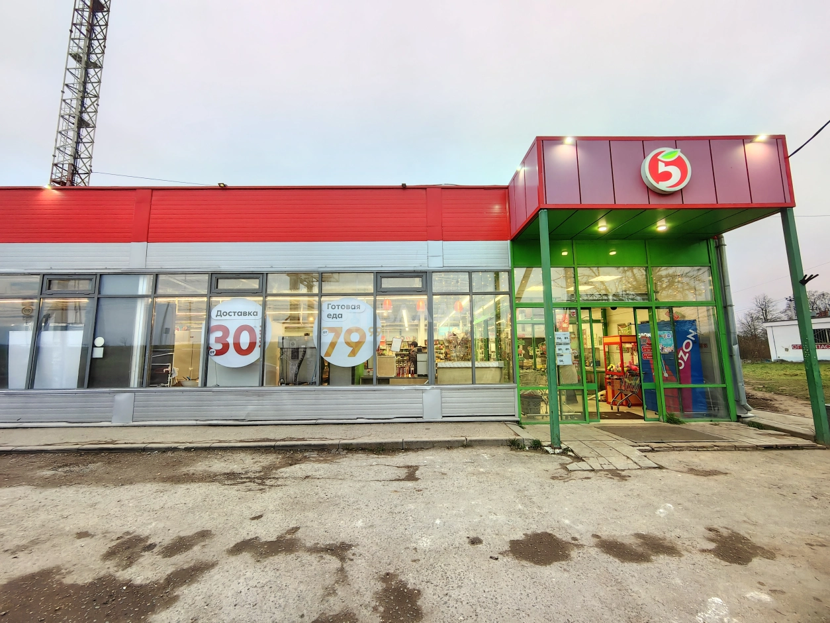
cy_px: 312
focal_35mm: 13
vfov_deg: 89.9
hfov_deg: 106.2
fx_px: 312
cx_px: 415
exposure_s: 1/100
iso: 125
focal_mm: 1.95
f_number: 2.2
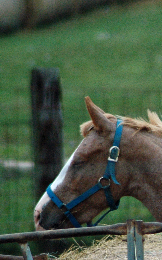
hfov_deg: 1.2
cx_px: 247
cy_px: 183
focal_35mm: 1060
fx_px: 7485
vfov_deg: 2.0
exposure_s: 1/2000
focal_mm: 300
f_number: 5.6
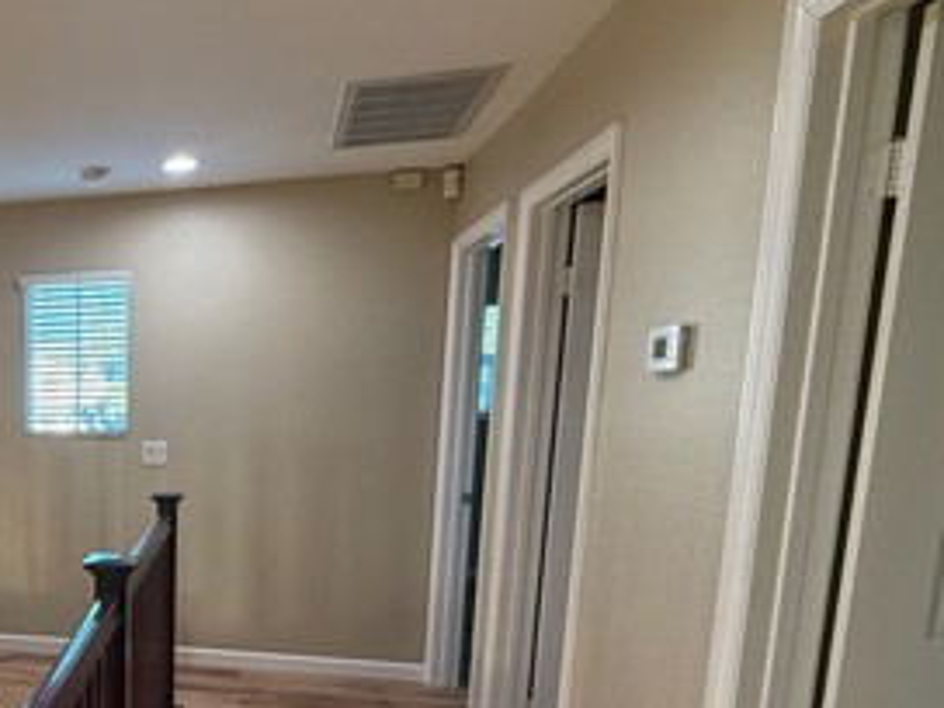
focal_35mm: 33
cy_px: 521
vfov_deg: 41.8
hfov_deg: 45.4
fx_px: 900
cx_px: -28
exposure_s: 1/120
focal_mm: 2.22
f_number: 2.2
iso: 320
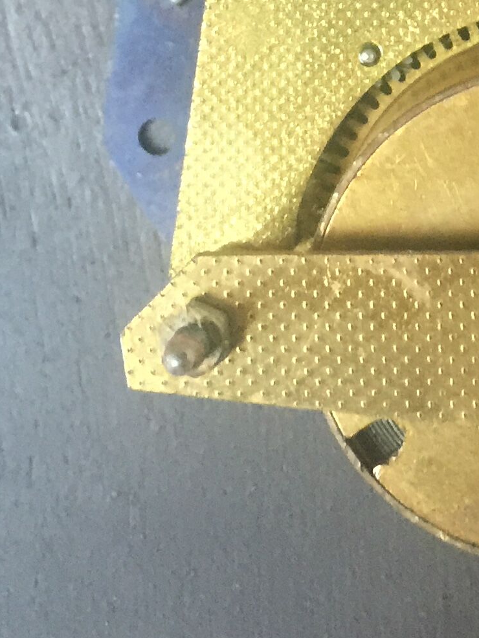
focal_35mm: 96
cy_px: -135
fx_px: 1770
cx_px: 552
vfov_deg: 19.2
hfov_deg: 15.0
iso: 160
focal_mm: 4.15
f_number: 2.2
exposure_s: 1/8
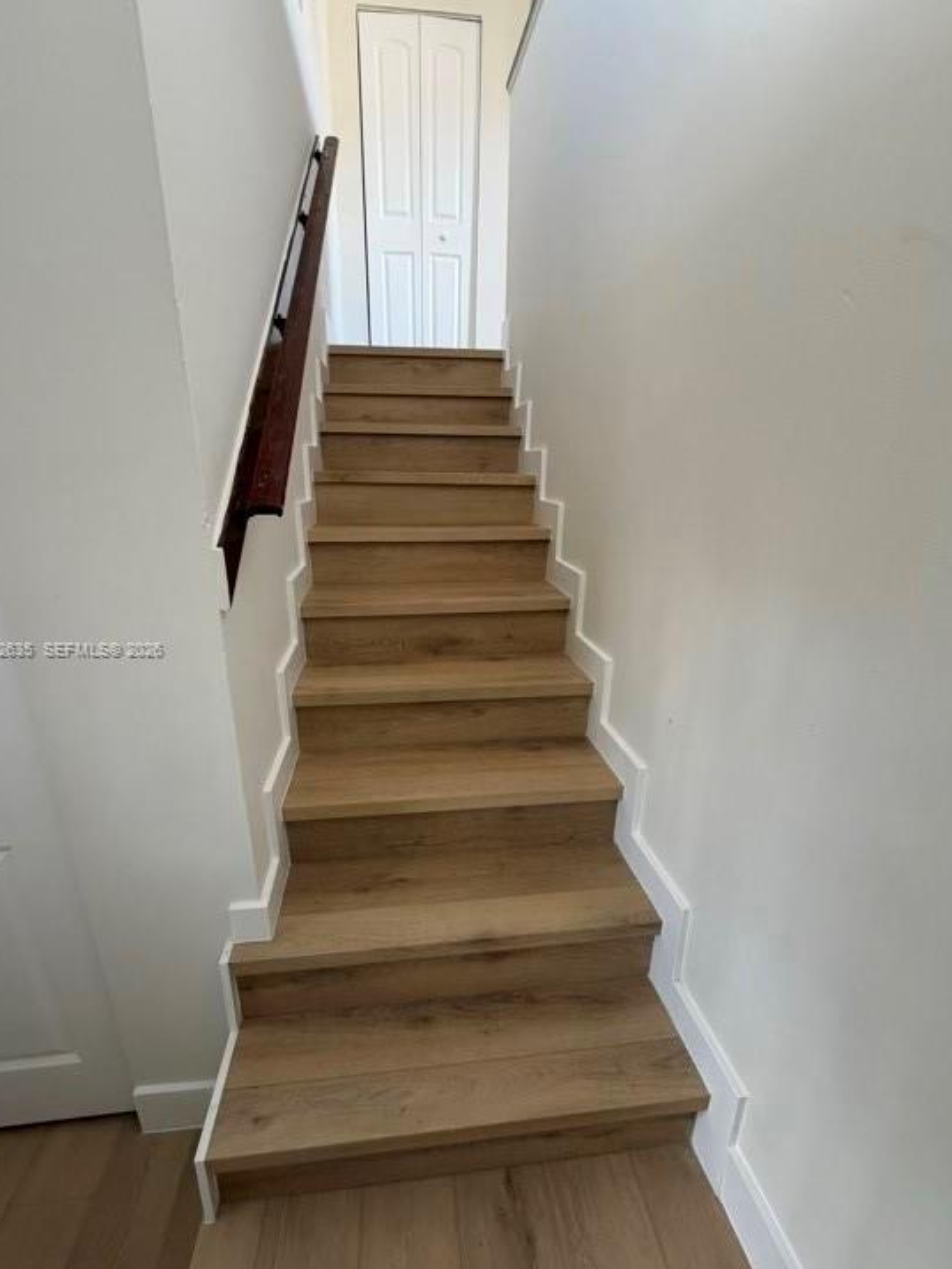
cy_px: 651
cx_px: 457
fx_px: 550
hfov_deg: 81.7
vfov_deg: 98.1
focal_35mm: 15
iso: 320
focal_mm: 2.22
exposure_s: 1/121
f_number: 2.2
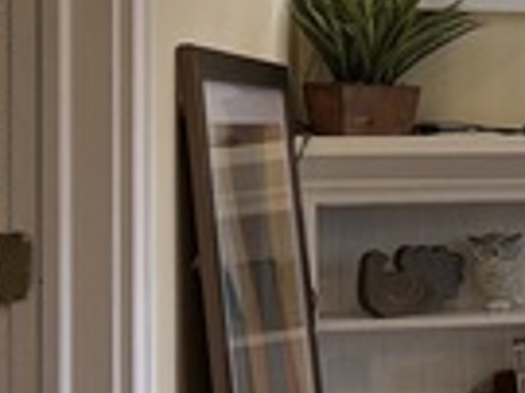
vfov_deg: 13.0
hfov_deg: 13.3
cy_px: 179
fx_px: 1727
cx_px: 1229
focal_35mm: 114
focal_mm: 6.76
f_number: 1.78
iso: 160
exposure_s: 1/120
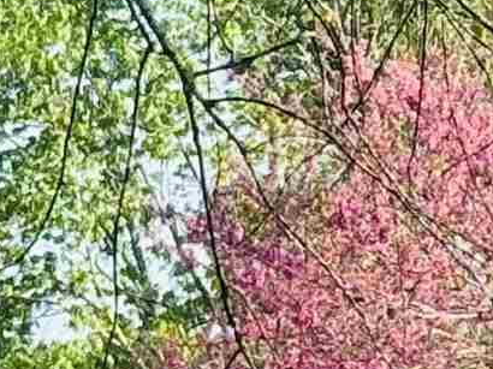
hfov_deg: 5.1
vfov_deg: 3.7
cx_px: 361
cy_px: 982
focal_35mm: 390
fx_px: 5551
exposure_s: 1/818
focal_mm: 5.96
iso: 32
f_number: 1.6
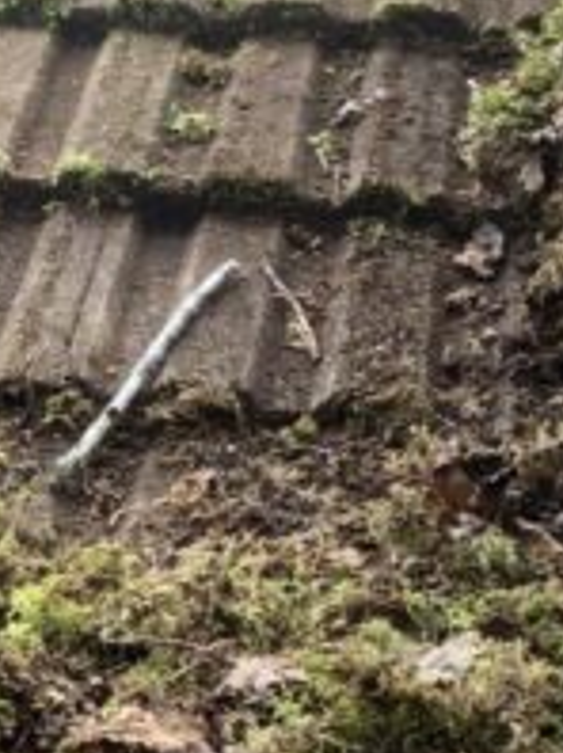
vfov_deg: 19.4
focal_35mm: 101
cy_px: 529
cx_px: -323
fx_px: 2195
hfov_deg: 13.6
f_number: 1.8
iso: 25
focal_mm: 4.25
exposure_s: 1/126
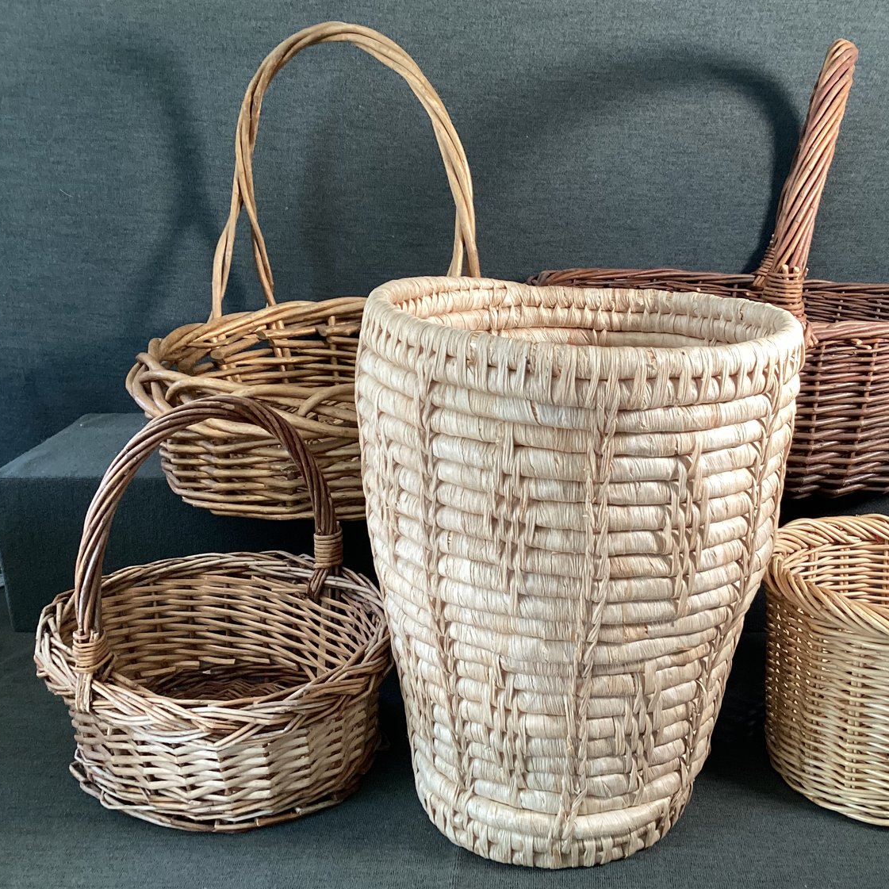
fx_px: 1075
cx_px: 563
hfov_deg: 44.5
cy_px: 444
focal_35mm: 37
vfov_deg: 44.9
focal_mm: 3.3
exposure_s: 1/50
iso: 125
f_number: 2.4
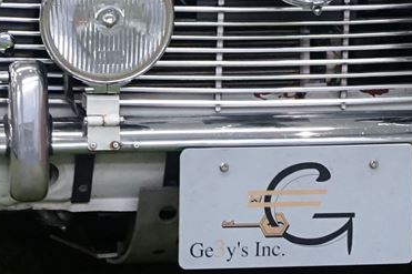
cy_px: -131
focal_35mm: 404
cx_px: 132
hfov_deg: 5.1
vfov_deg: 3.4
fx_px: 4621
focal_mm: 78
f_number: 6.3
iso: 2000
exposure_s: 1/125
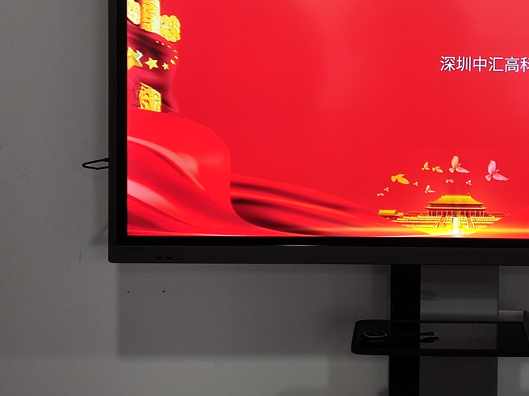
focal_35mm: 91
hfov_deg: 21.3
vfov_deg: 16.1
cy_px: 73
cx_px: 416
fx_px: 1391
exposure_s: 1/60
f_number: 1.79
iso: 115
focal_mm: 4.71
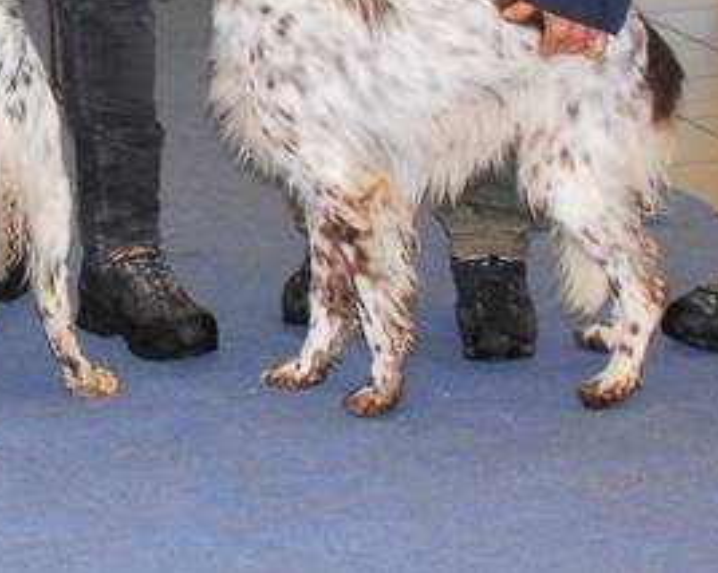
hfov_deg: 12.4
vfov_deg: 9.9
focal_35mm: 151
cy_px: -336
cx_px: -169
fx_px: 3206
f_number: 5.6
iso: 1000
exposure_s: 1/40
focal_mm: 28
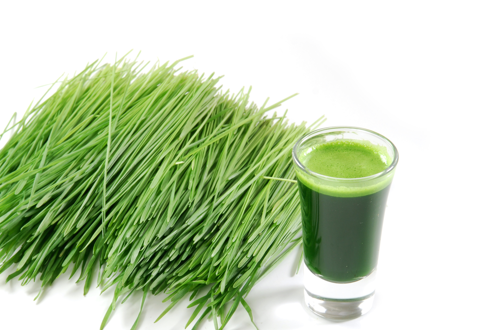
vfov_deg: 8.8
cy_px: 191
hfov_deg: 13.2
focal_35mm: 156
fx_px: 2139
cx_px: 196
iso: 100
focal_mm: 75
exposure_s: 1/160
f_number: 13
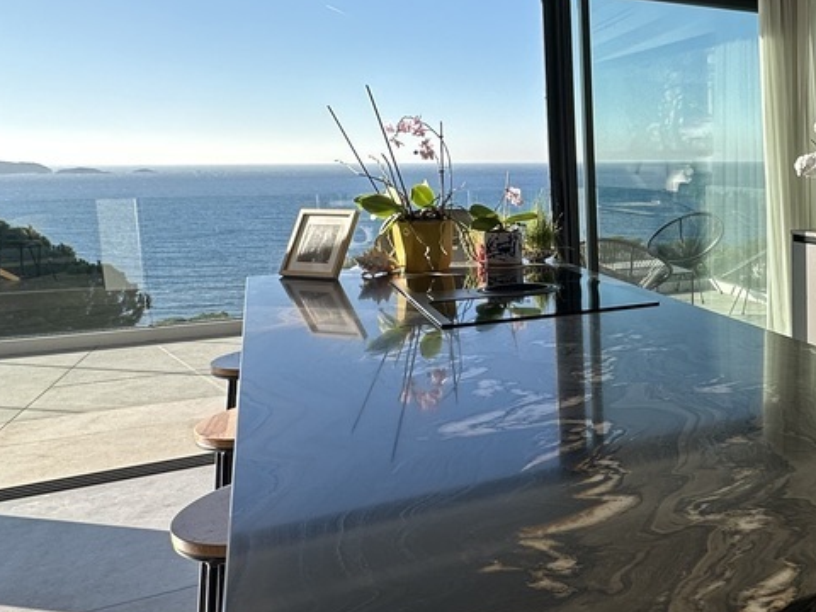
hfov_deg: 44.0
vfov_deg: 40.6
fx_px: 825
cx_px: 835
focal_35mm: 35
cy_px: 255
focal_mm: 2.22
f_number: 2.2
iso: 40
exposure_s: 1/368
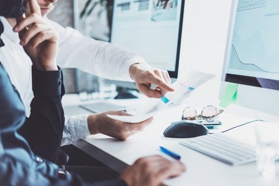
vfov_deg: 20.9
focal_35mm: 65
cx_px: 162
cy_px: 83
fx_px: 504
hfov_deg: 30.9
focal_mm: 55
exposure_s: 1/125
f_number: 1.8
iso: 100
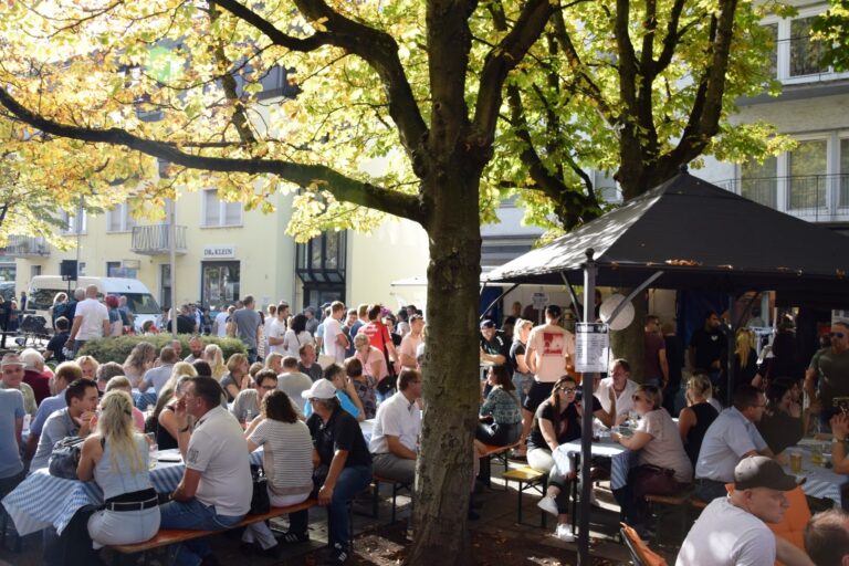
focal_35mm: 32
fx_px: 743
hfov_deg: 59.5
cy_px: 283
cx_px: 424
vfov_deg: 41.7
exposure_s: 1/250
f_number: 8
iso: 400
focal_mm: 21
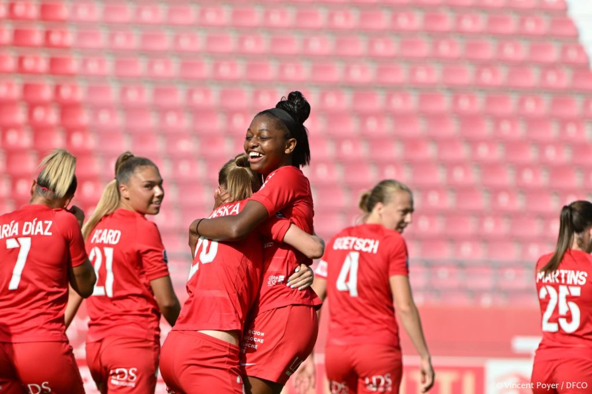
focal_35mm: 540
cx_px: 296
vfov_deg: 2.5
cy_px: 197
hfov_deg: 3.8
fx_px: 8877
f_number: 7.1
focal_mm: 360
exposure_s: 1/1000
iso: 320
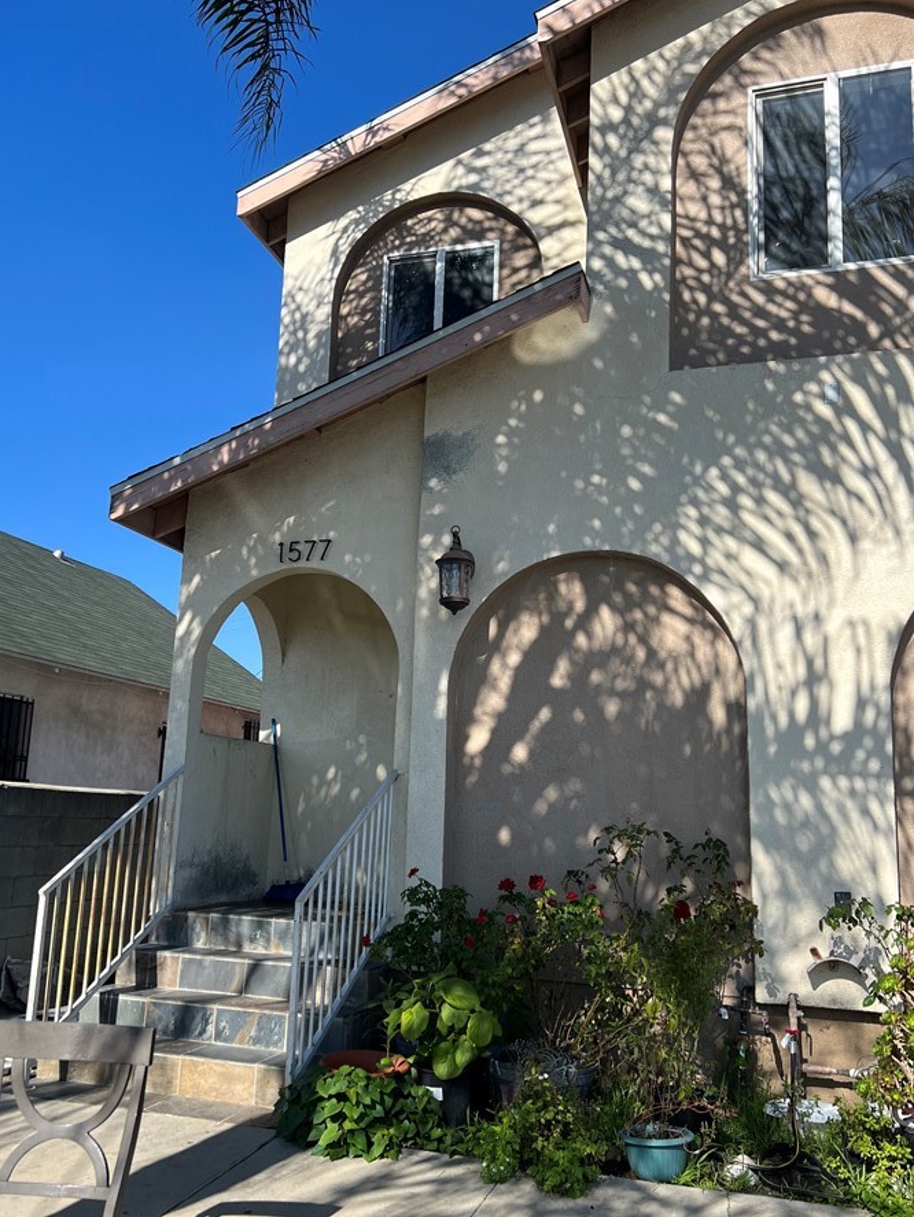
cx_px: 445
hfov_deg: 46.8
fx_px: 1055
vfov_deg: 59.9
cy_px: 622
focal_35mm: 30
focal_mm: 5.7
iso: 50
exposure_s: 1/3356
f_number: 1.5
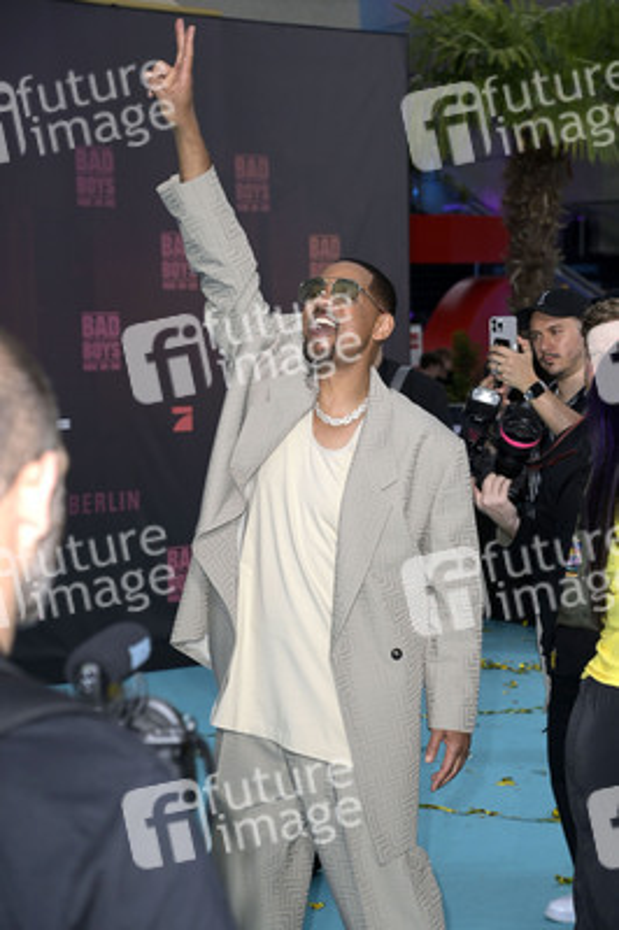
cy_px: 465
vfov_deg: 24.8
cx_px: 310
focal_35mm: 82
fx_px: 2118
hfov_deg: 16.6
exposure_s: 1/250
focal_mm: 82
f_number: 5.6
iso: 320
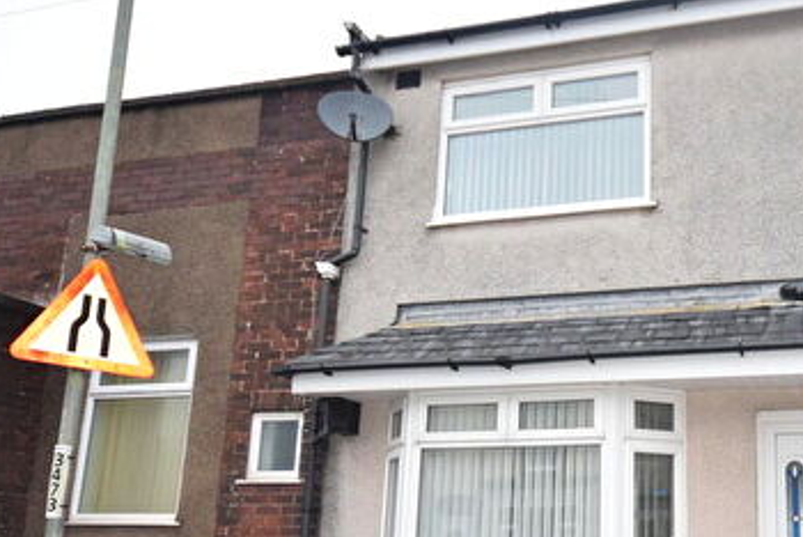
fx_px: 871
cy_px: 382
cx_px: 626
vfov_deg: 33.8
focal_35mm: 39
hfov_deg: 47.2
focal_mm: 13
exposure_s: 1/125
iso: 800
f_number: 5.6
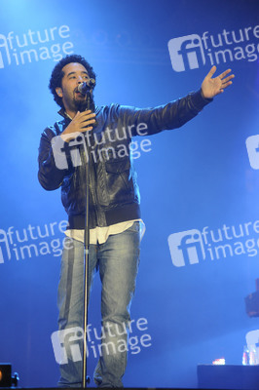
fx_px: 1135
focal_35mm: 105
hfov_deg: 13.0
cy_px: 195
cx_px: 130
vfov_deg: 19.5
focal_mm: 105
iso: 3200
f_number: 5.6
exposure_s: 1/200
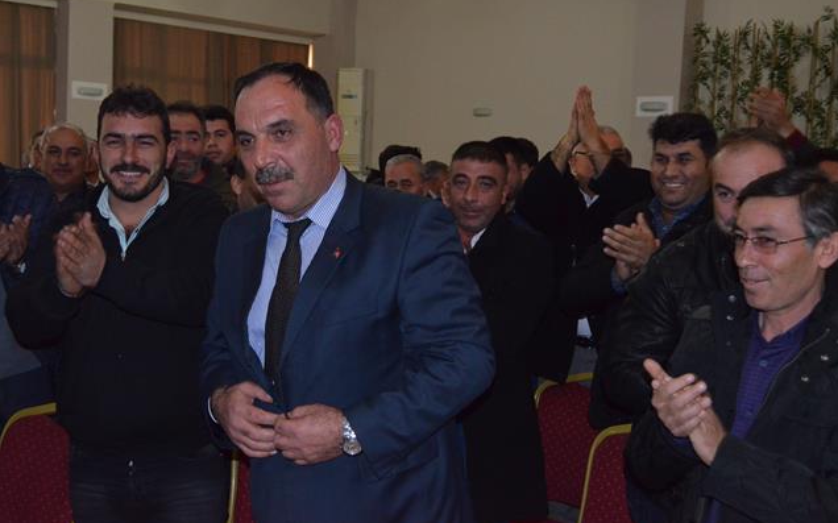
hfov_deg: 46.2
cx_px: 420
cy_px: 252
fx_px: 982
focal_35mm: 43
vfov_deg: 29.8
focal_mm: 28
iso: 3200
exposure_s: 1/60
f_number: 4.5
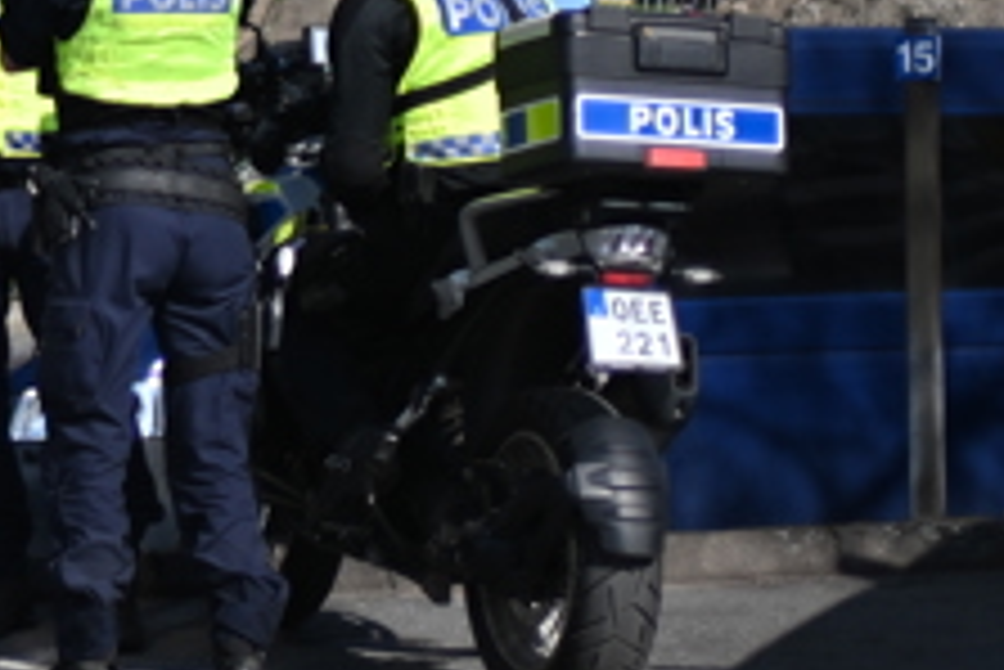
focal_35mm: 213
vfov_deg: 6.3
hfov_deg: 9.0
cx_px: -1103
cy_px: -661
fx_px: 5944
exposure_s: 1/5000
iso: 64
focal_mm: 35
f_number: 1.4
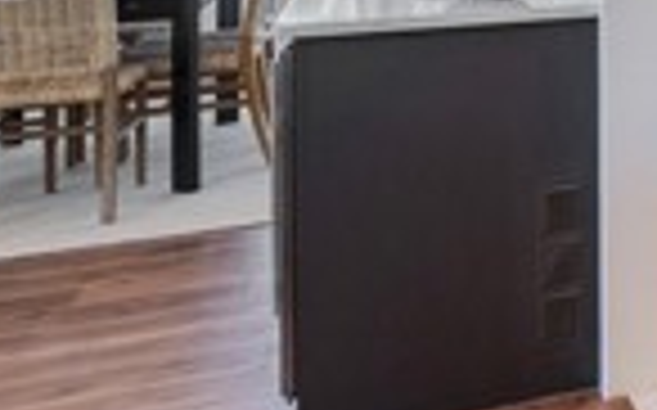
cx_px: 1166
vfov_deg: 18.0
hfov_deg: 21.2
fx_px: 1199
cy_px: -142
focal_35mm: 67
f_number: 8
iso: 100
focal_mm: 15
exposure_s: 1/6
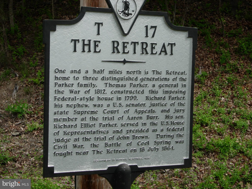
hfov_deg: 19.1
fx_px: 750
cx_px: 126
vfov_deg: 14.4
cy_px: 94
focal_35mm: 103
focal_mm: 21.3
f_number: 4.6
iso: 79
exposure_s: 1/483
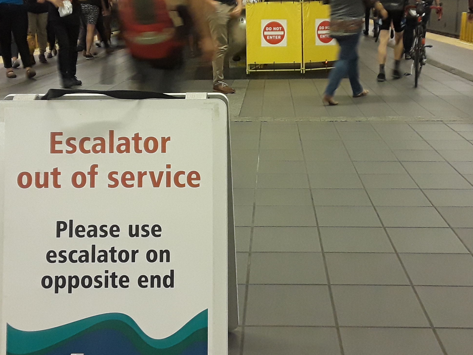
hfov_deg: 40.4
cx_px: 254
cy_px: 111
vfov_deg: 30.6
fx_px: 642
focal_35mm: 47
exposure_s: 1/17
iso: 160
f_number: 1.9
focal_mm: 2.9
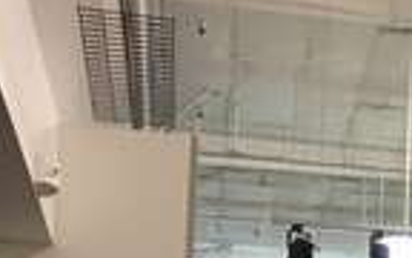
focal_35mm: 171
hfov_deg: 10.5
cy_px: 416
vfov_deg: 7.5
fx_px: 1920
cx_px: 984
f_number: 2.2
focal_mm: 4.15
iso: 64
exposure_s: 1/30
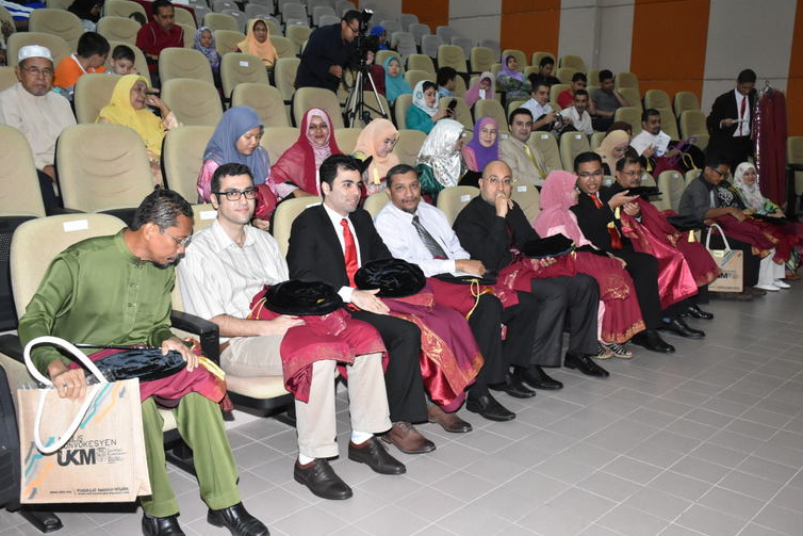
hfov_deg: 54.4
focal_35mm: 35
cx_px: 419
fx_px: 781
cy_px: 263
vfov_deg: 37.9
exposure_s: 1/250
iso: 3200
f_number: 5.6
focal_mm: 22
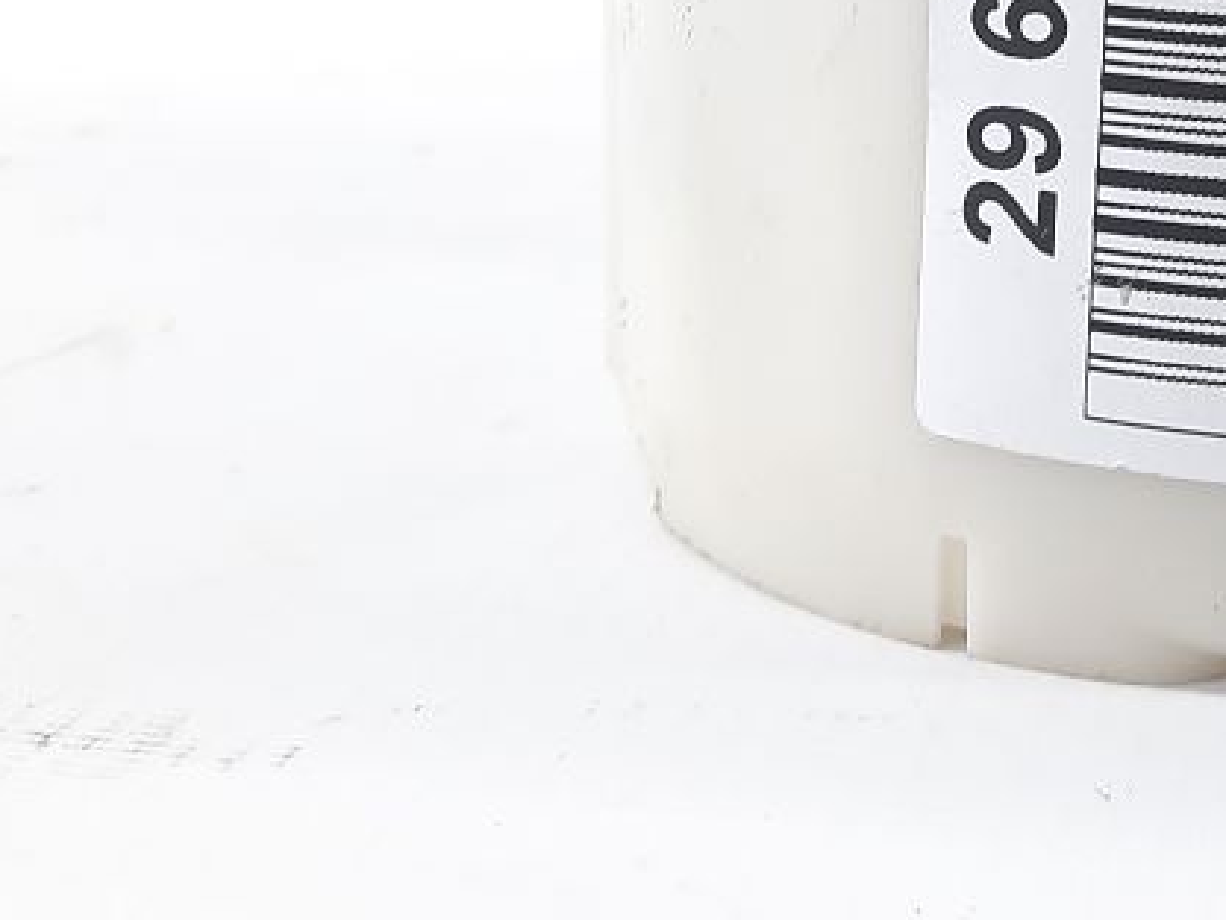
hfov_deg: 26.3
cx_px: 1047
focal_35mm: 72
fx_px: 2551
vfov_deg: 19.7
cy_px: -38
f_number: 2
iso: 100
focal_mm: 4.6
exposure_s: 1/50
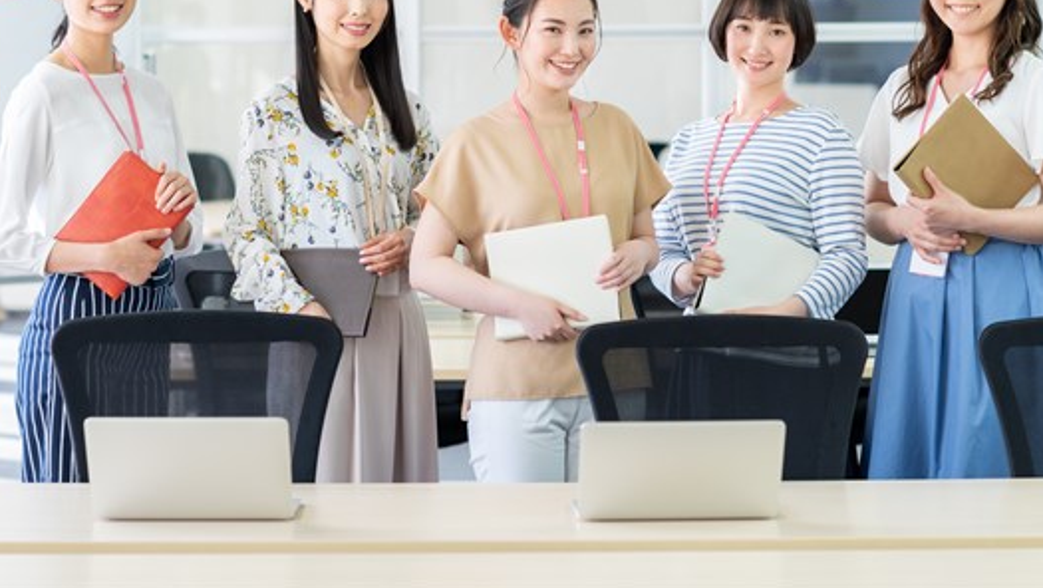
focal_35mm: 122
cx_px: 554
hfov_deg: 17.6
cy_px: 117
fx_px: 3376
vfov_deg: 9.9
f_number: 3.2
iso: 500
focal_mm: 85
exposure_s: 1/250
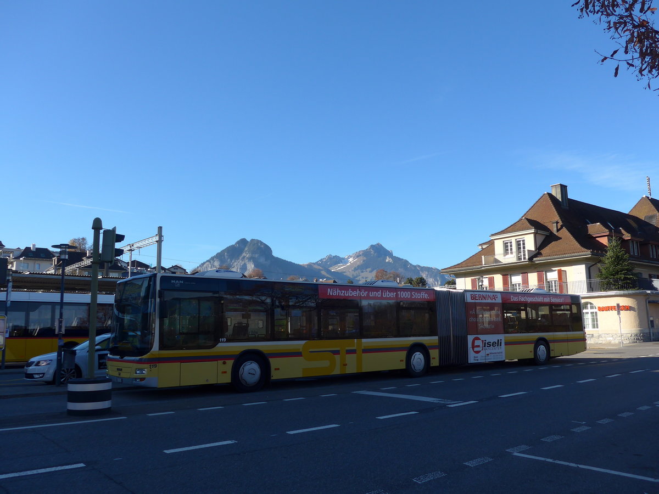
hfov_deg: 61.7
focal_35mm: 29
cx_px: 330
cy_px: 247
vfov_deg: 48.2
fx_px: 552
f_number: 2.8
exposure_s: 1/1000
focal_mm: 6
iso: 80
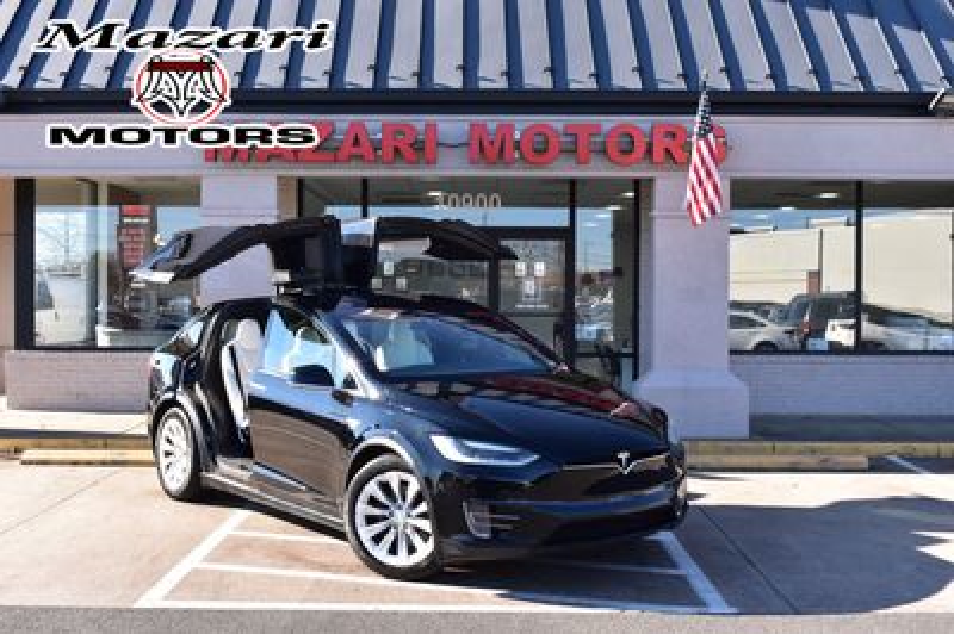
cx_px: 477
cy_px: 317
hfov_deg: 43.6
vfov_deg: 29.8
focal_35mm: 45
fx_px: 1191
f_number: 10
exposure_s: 1/200
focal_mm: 30
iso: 400
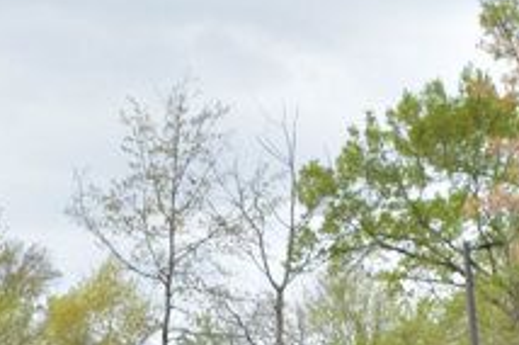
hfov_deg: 12.4
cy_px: 790
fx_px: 2381
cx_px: 184
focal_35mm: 165
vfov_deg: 7.8
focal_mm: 23
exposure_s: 1/80
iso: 400
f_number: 8
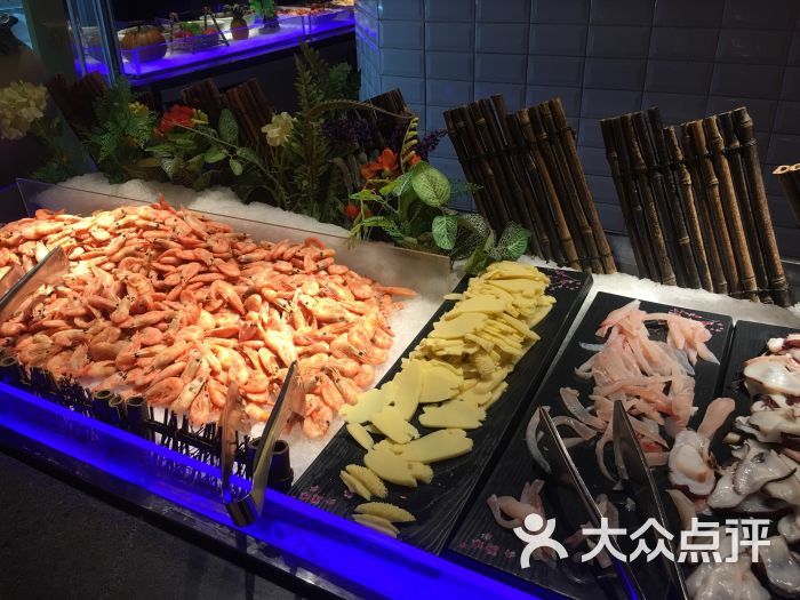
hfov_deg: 61.7
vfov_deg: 48.2
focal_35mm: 29
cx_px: 400
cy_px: 300
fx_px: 670
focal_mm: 4.15
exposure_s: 1/33
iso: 40
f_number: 2.2
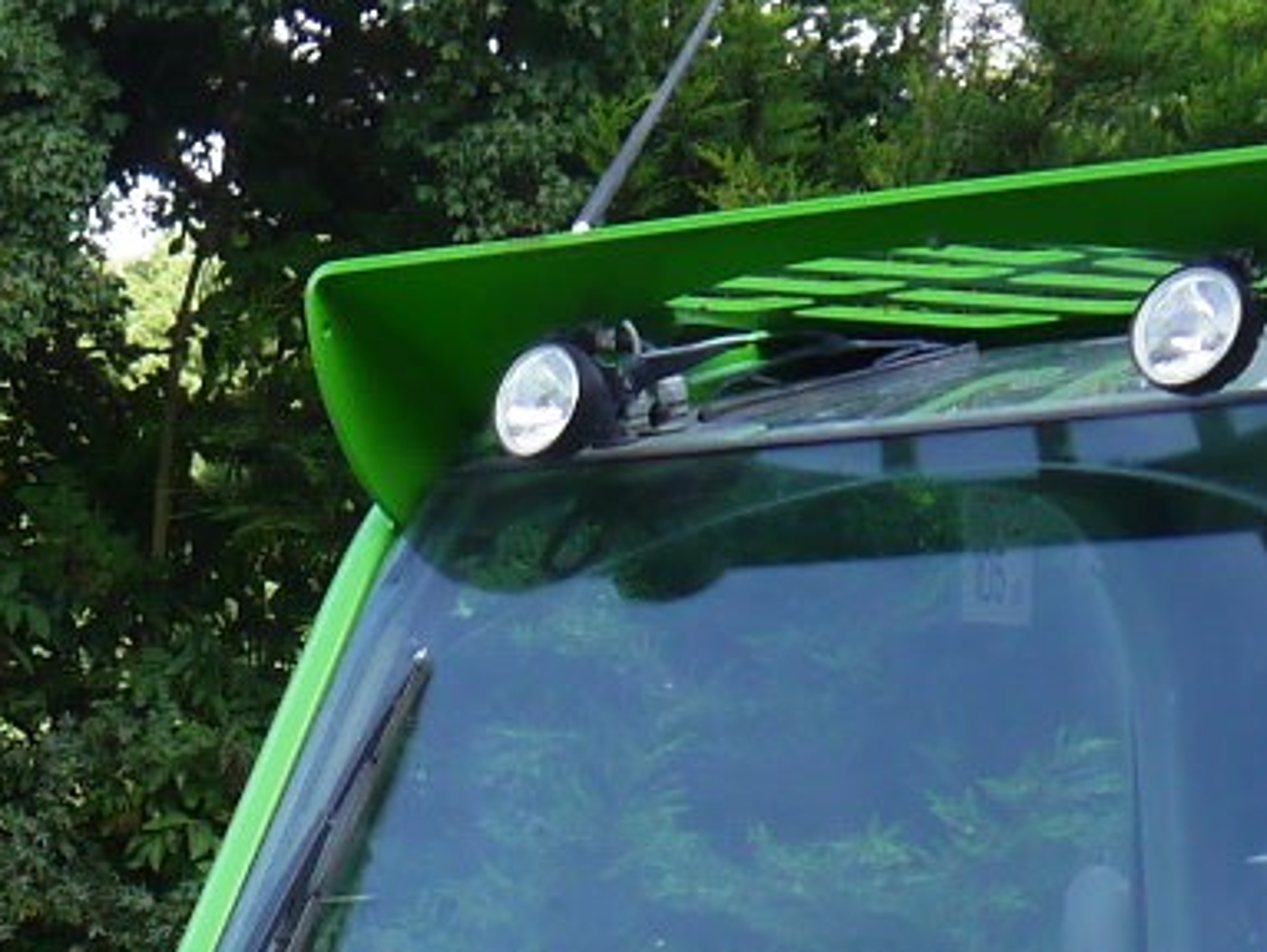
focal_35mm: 195
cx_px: -916
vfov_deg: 7.2
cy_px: 2311
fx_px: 7144
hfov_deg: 9.7
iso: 160
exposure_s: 1/160
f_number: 5.6
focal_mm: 16
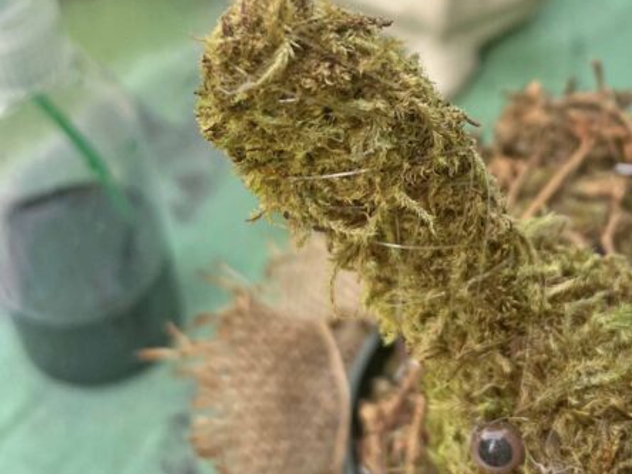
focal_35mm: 60
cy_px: 174
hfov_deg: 32.0
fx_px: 1095
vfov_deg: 24.3
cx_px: 410
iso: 50
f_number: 1.5
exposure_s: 1/414
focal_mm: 5.7
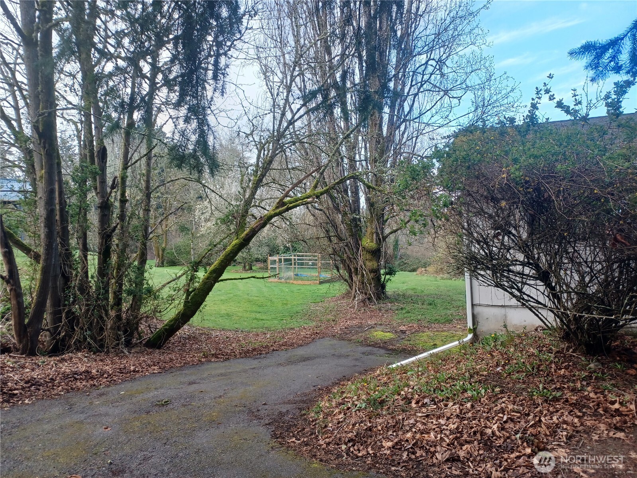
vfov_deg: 54.9
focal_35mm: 25
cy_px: 239
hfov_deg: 69.4
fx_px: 460
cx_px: 318
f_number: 1.8
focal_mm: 4.6
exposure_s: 1/120
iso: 50
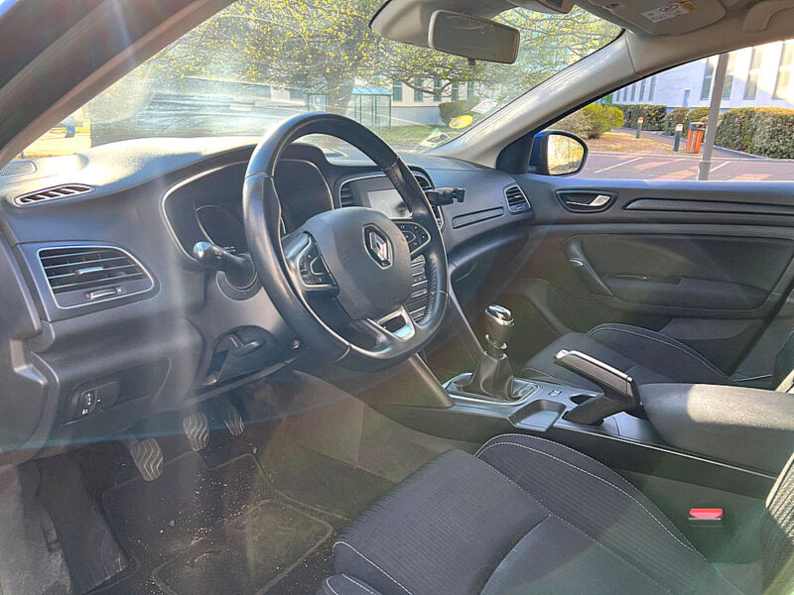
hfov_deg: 67.3
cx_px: 397
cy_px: 298
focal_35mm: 26
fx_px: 596
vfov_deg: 53.1
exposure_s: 1/195
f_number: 1.5
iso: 50
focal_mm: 5.7
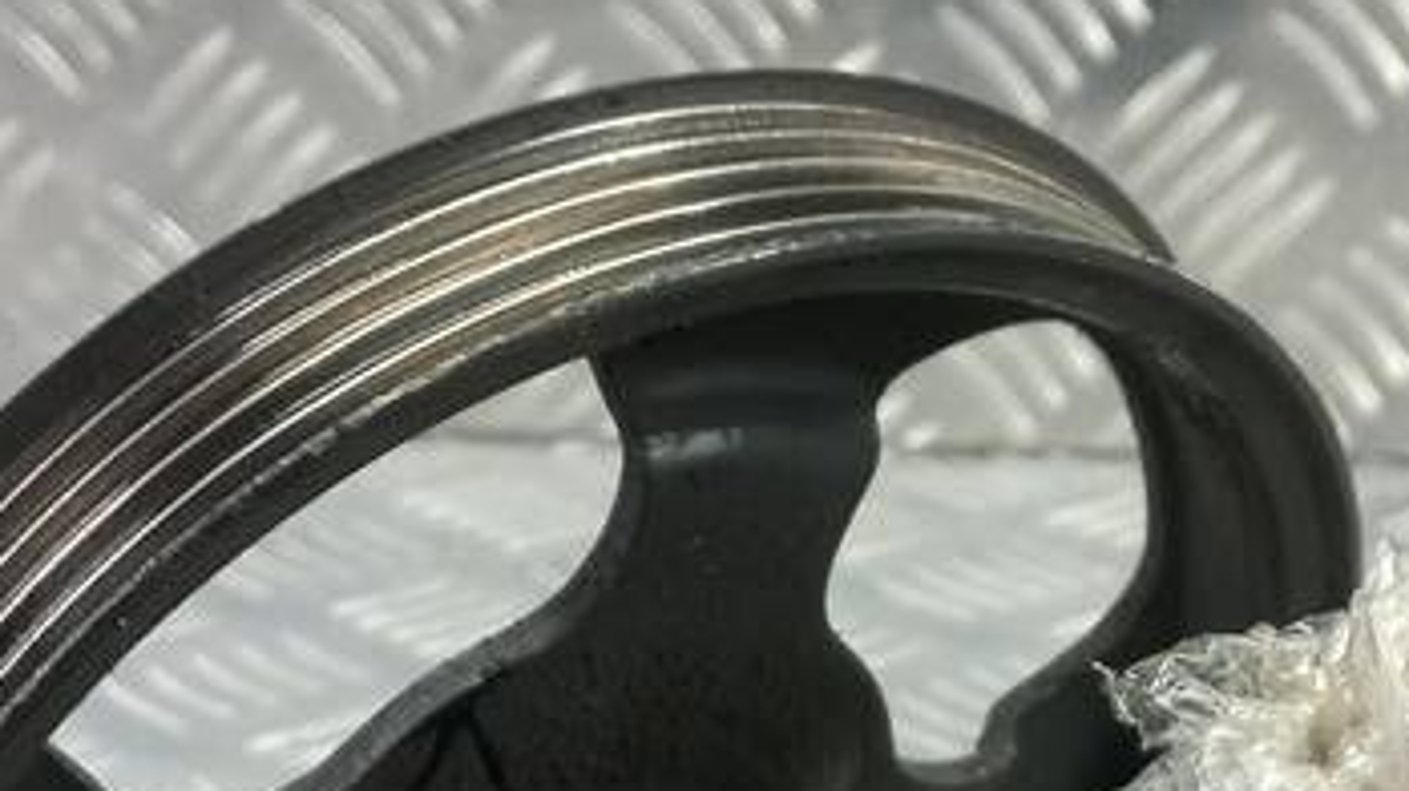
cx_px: 824
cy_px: 1138
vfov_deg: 14.2
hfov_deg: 26.5
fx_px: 2988
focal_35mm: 80
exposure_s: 1/50
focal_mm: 4.6
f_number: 1.8
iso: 125
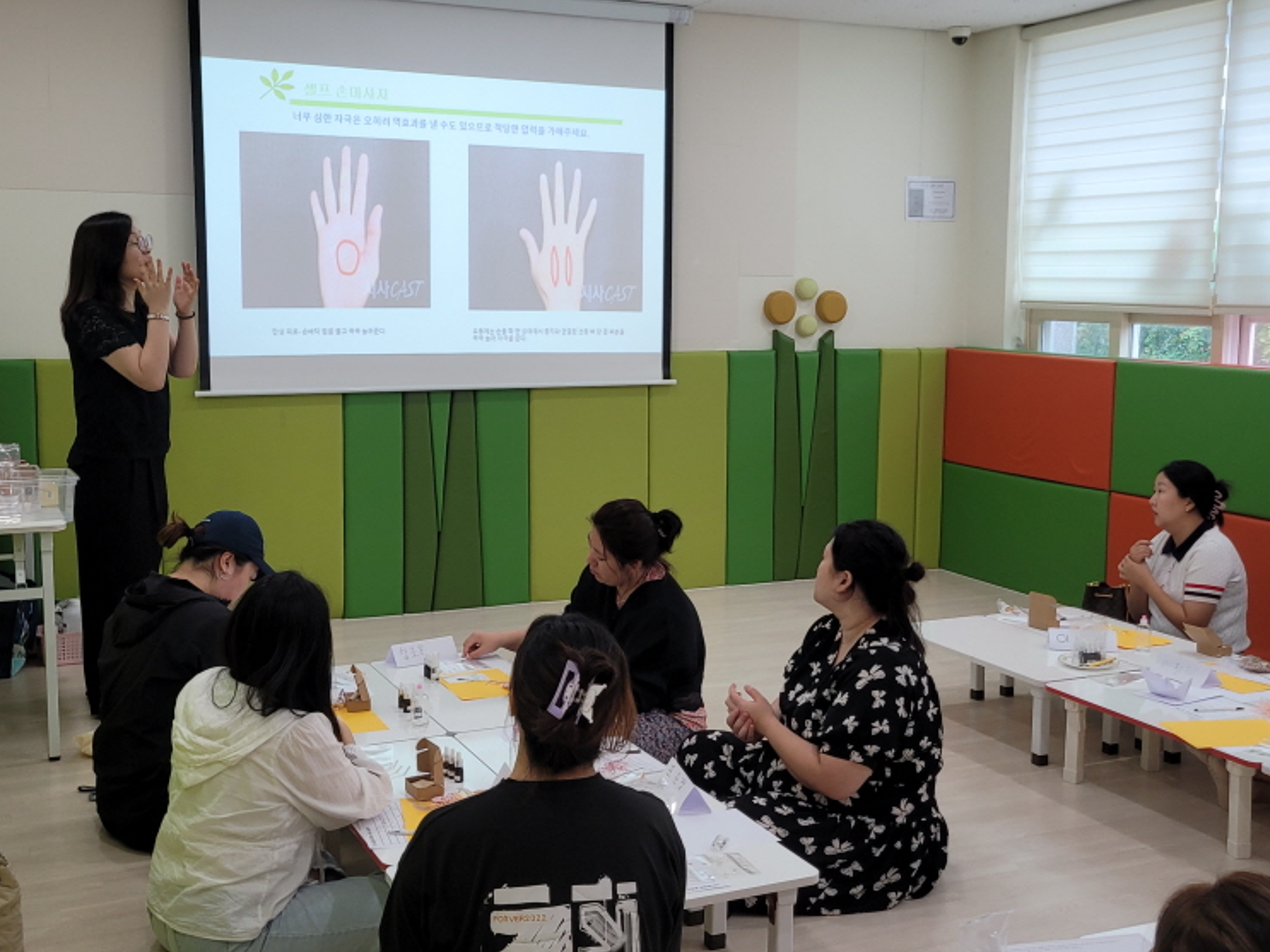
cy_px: 456
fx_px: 1027
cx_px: 644
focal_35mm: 28
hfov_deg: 63.4
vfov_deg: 49.7
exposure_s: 1/120
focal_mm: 5.4
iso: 80
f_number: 1.8
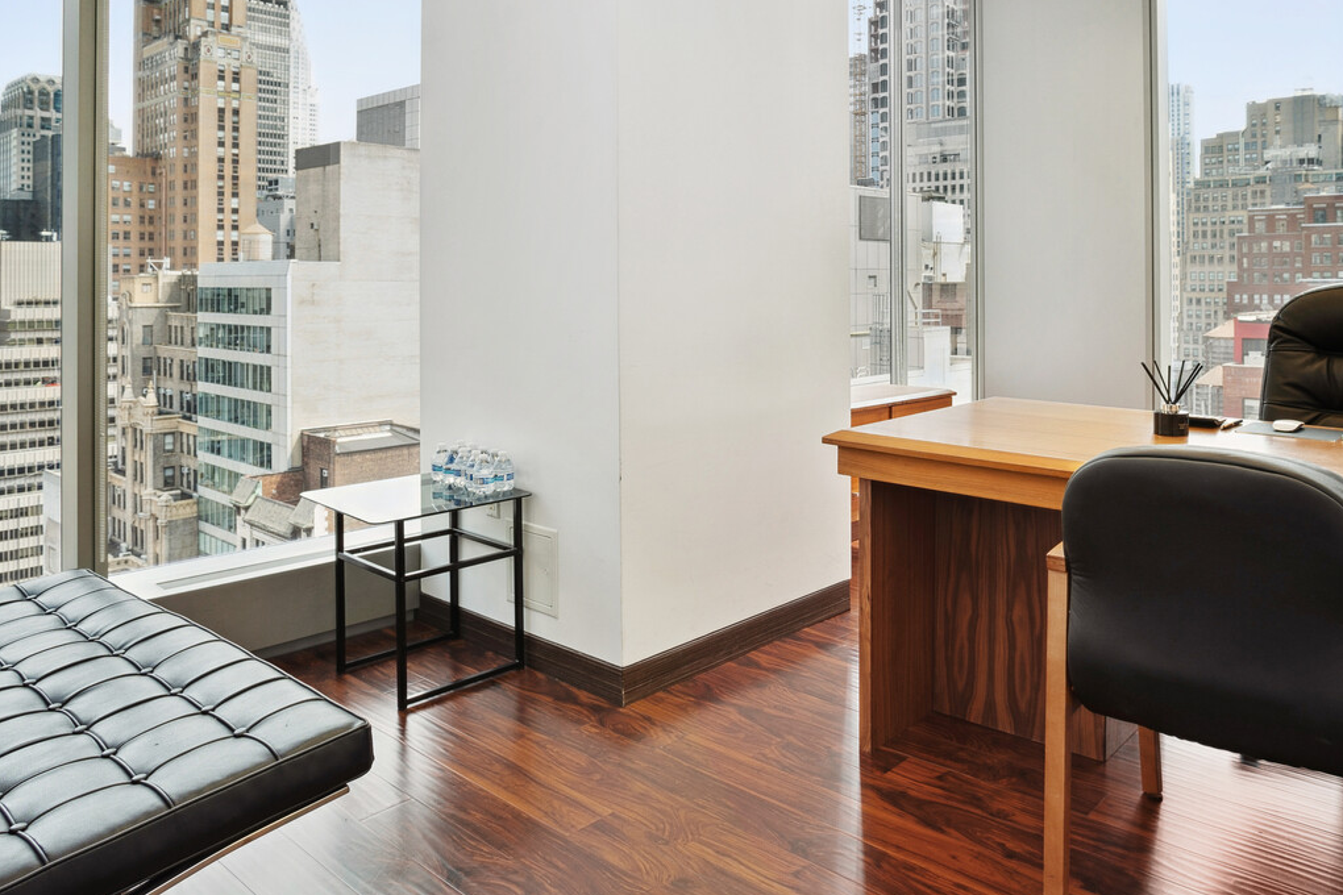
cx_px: 797
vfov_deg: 50.2
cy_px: 287
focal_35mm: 25
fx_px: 933
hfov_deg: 70.9
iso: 100
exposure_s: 1/5
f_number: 8
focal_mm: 17
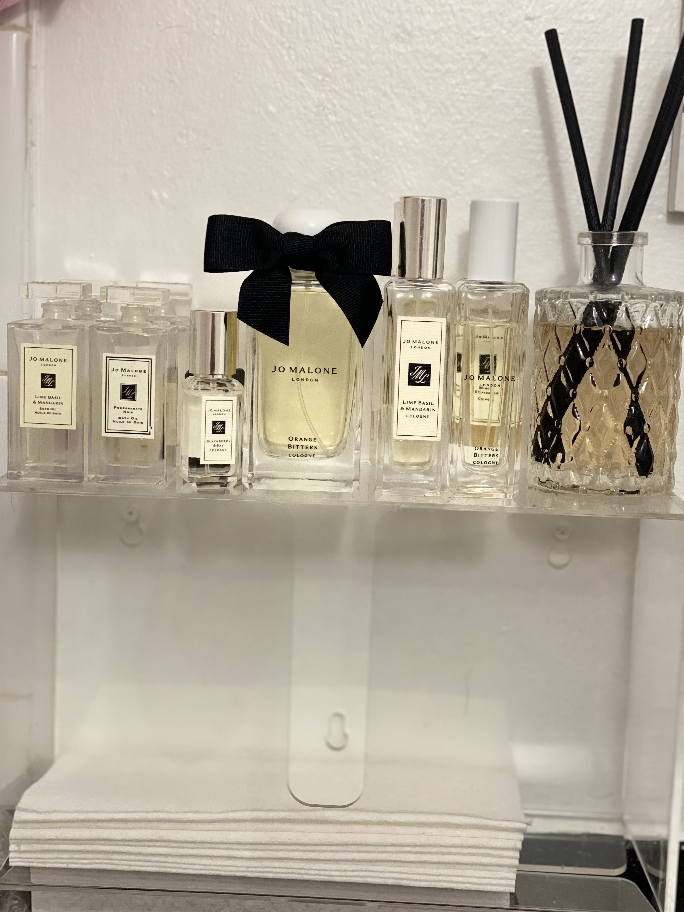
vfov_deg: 36.8
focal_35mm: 52
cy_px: 456
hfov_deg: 28.0
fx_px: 1370
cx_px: 342
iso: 160
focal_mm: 6
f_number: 2
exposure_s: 1/60
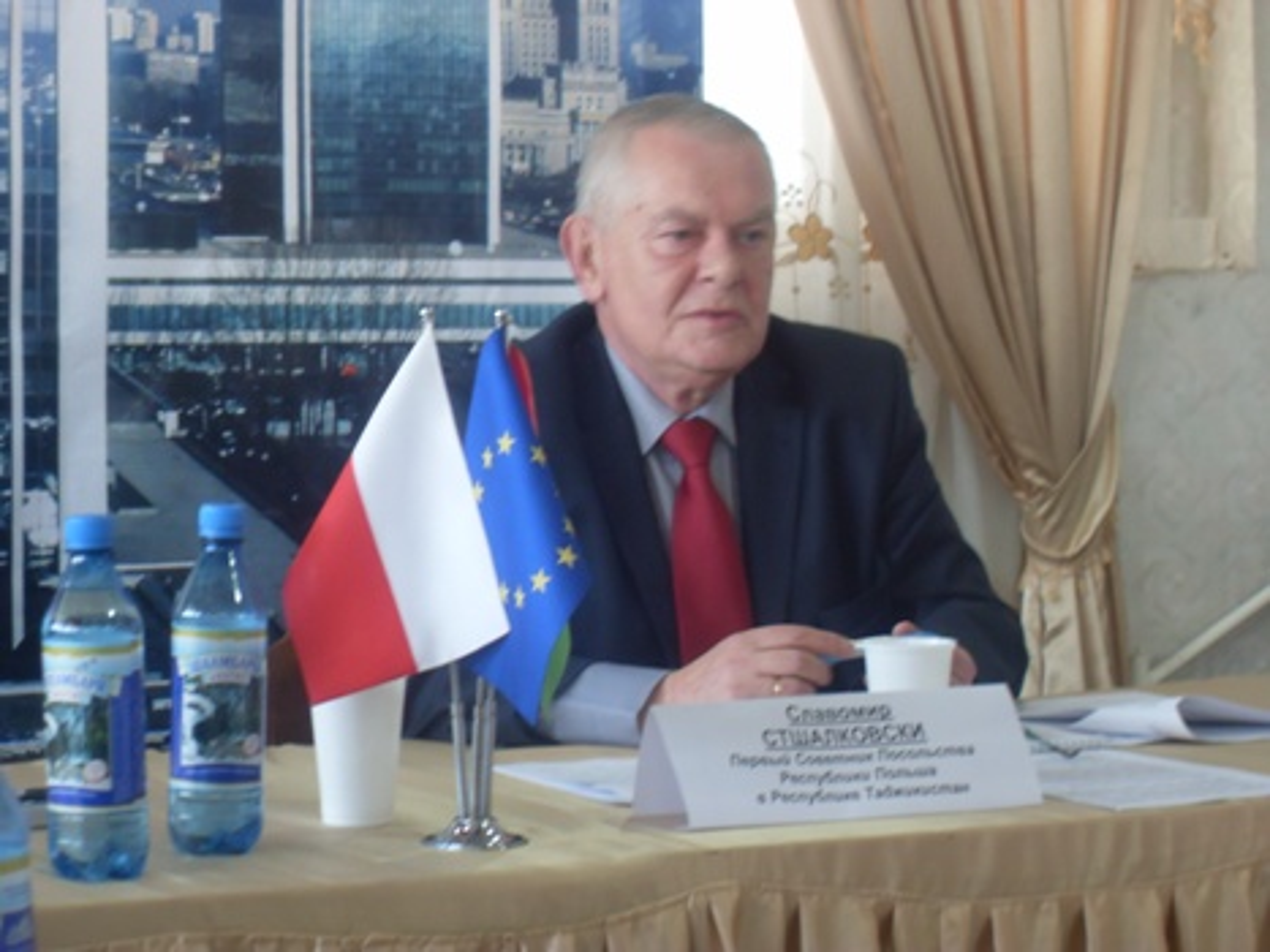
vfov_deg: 15.6
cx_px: 635
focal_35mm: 95
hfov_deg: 20.7
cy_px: 476
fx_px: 3484
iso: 200
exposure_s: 1/2
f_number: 4.8
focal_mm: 15.3
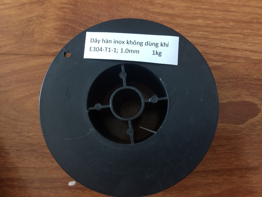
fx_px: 219
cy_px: 98
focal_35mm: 29
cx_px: 131
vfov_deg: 48.2
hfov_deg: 61.7
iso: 320
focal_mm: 4.15
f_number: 2.2
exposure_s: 1/20
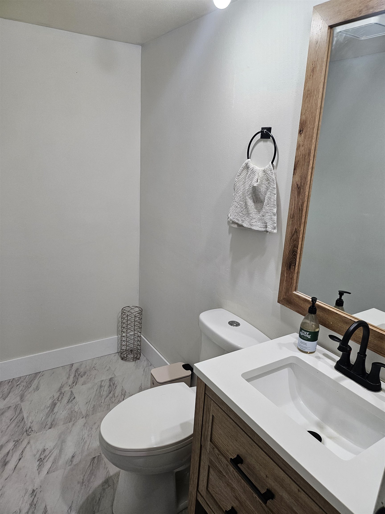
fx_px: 356
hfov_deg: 56.8
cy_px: 257
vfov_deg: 71.6
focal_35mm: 24
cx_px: 192
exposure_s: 1/120
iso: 125
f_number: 1.8
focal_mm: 5
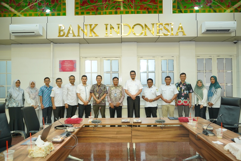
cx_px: 120
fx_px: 187
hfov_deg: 65.5
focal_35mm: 28
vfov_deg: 46.4
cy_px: 80
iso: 1250
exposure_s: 1/100
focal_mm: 28
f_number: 3.5
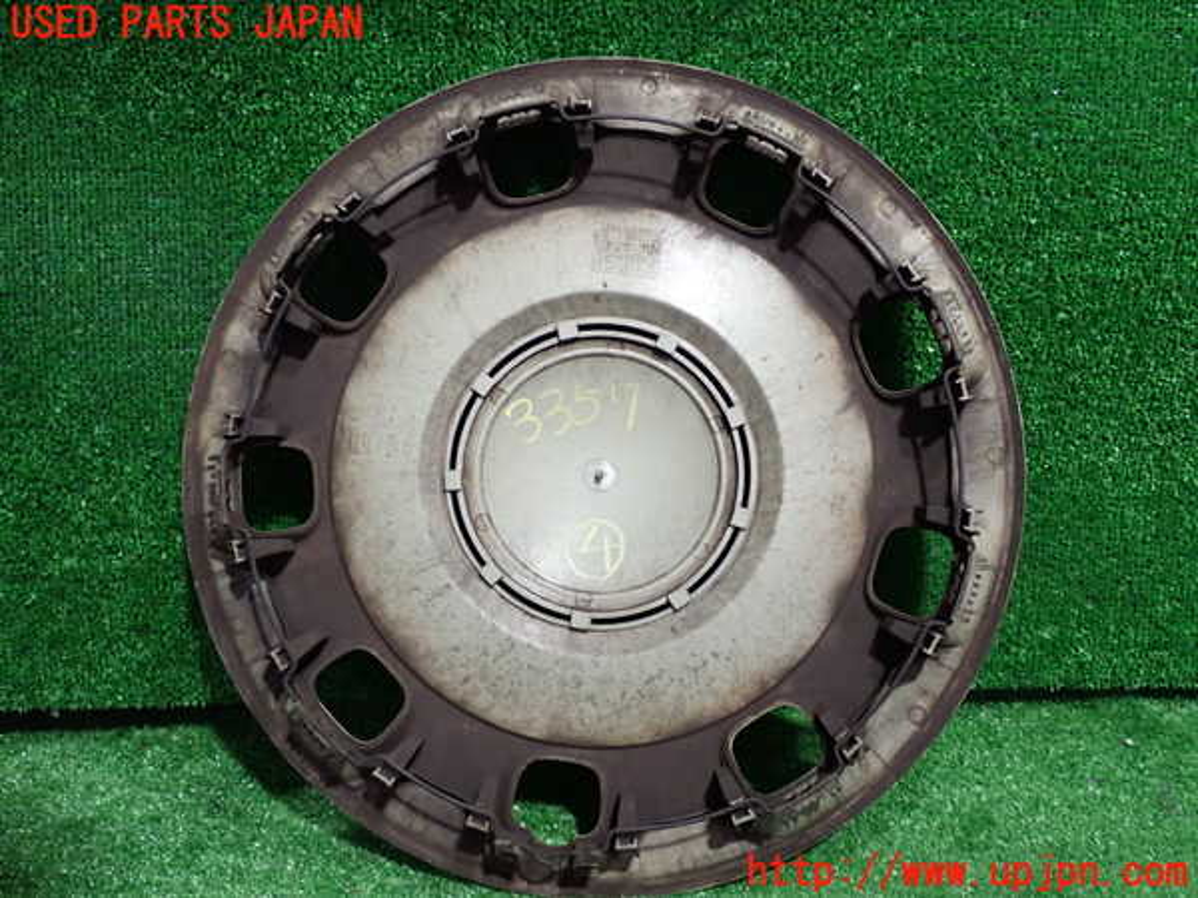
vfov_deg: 35.1
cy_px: 449
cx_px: 599
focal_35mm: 41
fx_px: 1419
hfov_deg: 45.8
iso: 800
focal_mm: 7.31
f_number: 2.8
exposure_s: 1/30
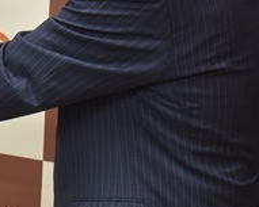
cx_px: -114
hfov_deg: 15.1
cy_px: 22
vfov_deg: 12.8
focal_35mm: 119
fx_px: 916
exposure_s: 1/100
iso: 400
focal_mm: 27
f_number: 5
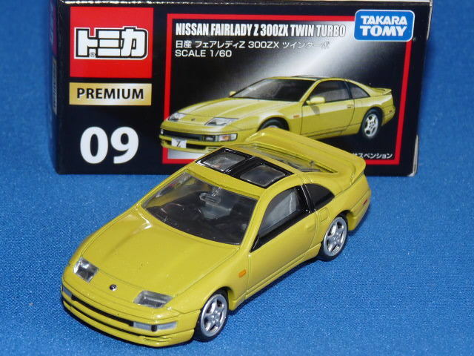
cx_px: 237
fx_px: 1698
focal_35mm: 124
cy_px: 178
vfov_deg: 12.0
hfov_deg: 15.9
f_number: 3.4
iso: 100
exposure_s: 1/40
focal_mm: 12.4
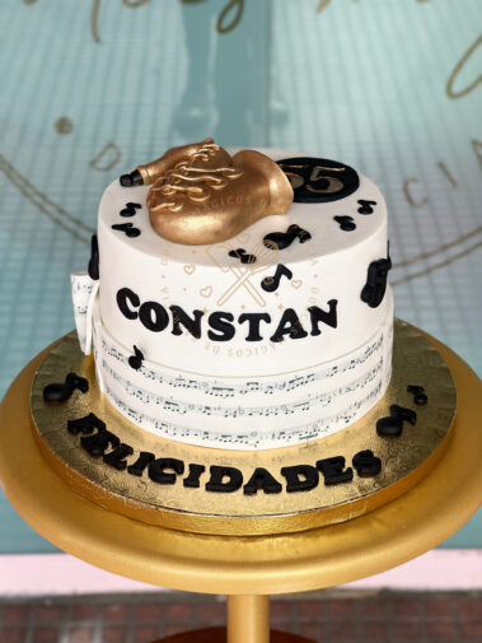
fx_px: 1429
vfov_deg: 25.3
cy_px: 322
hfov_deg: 19.1
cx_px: 241
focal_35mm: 77
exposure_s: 1/228
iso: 25
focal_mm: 9
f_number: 2.8
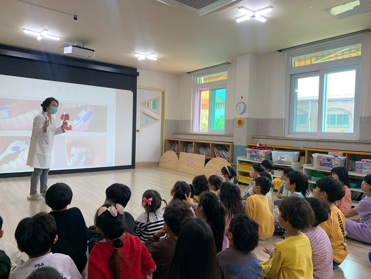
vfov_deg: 53.1
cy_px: 140
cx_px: 186
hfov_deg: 67.3
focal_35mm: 26
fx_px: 279
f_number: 1.8
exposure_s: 1/120
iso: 80
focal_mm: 4.25
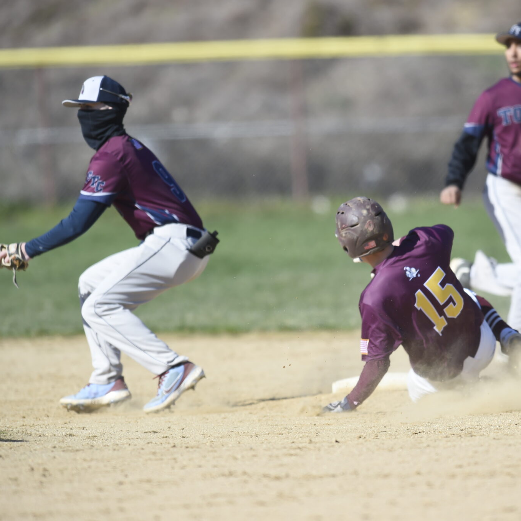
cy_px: 260
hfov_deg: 3.3
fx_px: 9161
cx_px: 355
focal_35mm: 538
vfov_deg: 3.3
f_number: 4
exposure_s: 1/3200
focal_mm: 420
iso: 400
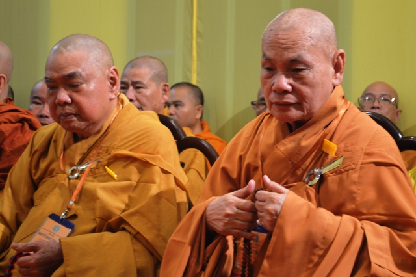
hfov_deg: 24.6
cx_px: 208
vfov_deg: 16.5
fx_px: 953
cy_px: 138
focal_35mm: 82
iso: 400
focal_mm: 55
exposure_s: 1/25
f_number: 5.6
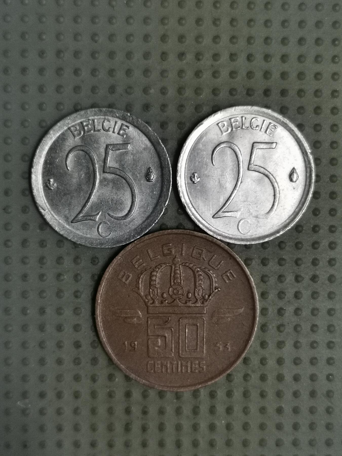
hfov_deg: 28.0
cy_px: 228
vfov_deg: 36.8
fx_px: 685
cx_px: 171
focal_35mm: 52
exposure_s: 1/36
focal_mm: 4.75
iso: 200
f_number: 1.8
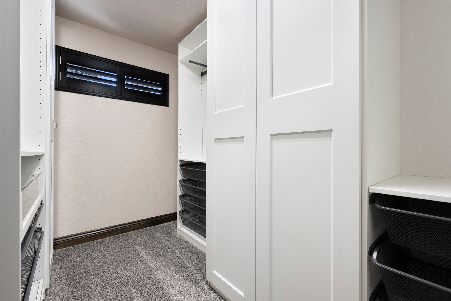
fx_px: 188
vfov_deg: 77.4
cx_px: 226
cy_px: 150
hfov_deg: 100.4
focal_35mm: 15
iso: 500
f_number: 9
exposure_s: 1/2.5
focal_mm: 15
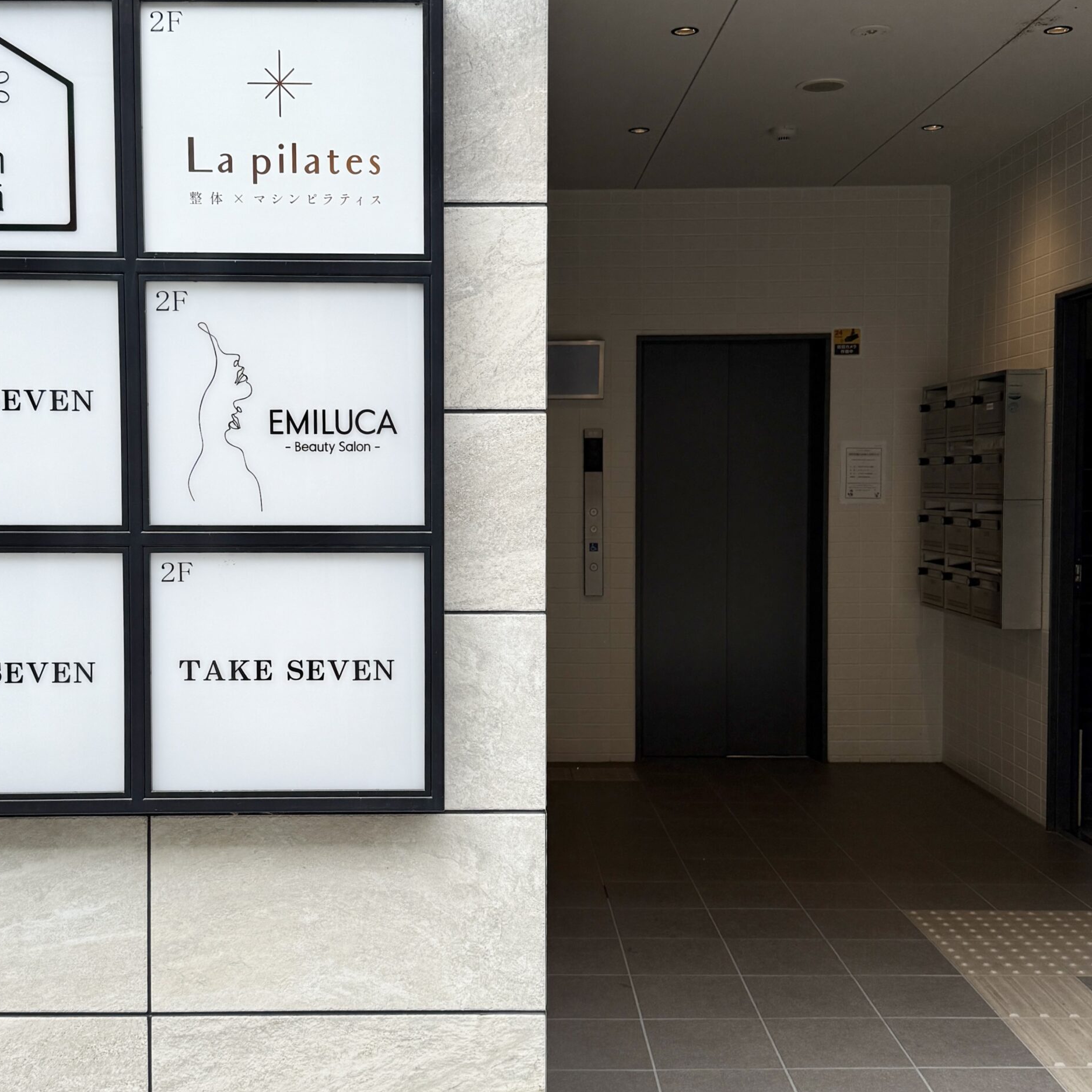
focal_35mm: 29
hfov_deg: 55.5
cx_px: 488
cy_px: 545
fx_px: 1035
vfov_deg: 55.6
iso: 80
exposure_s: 1/1361
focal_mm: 6.76
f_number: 1.78
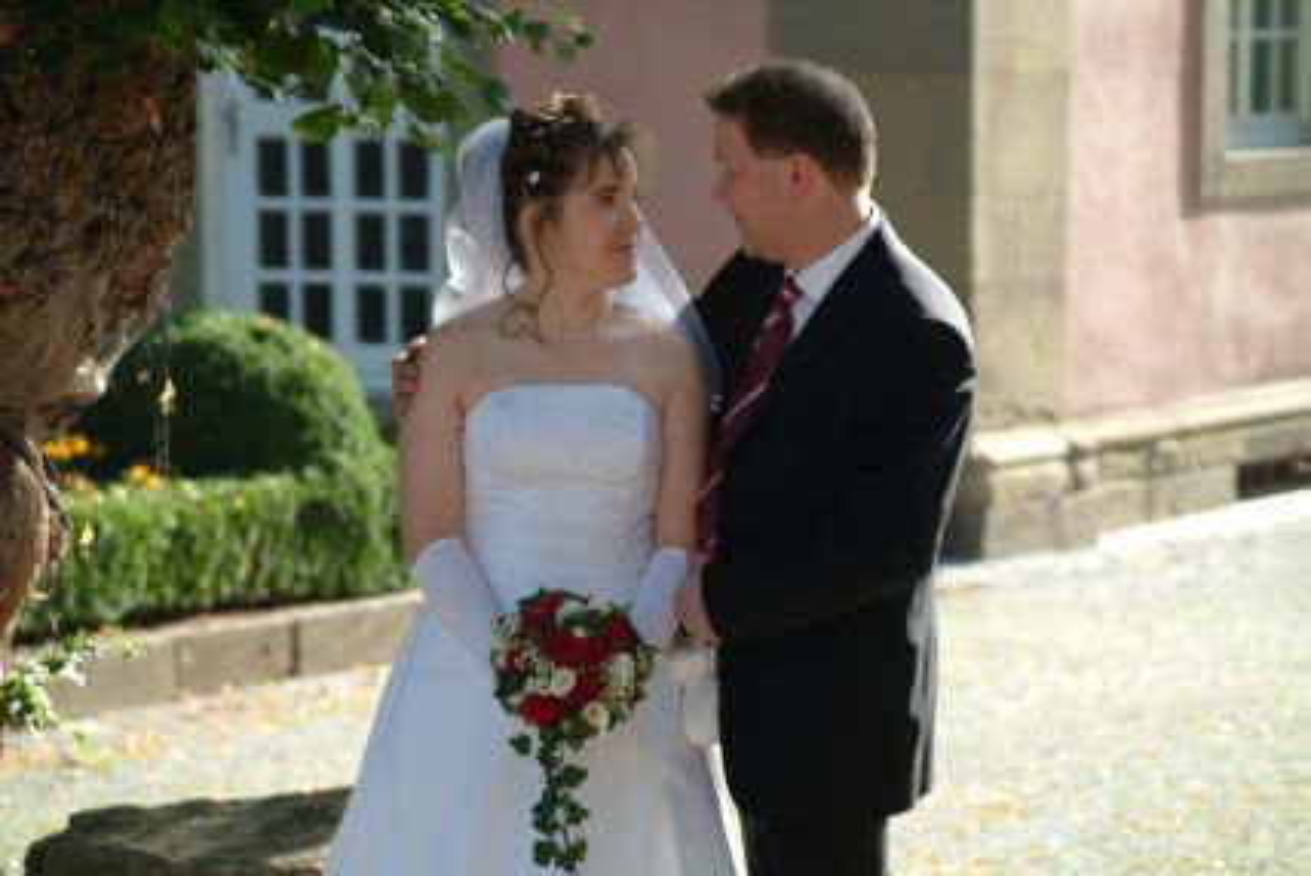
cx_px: 656
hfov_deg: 14.5
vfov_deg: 9.7
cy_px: 438
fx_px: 5138
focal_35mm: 141
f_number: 4.5
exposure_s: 1/125
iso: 100
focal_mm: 94
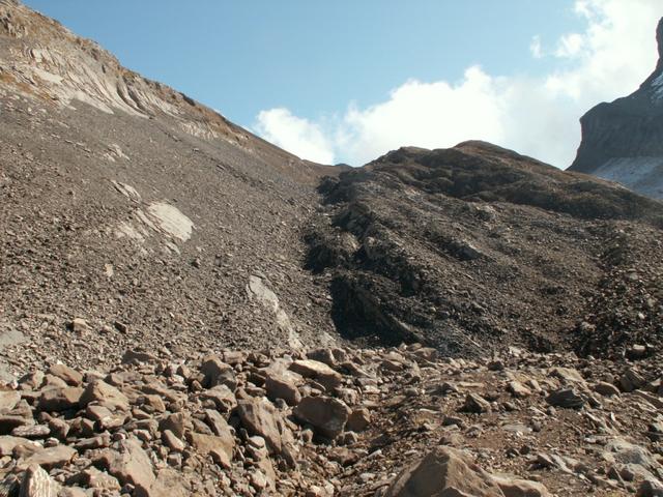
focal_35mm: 35
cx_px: 332
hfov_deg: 52.6
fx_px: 670
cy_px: 248
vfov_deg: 40.7
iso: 50
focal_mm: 5.86
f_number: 5.6
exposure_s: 1/200
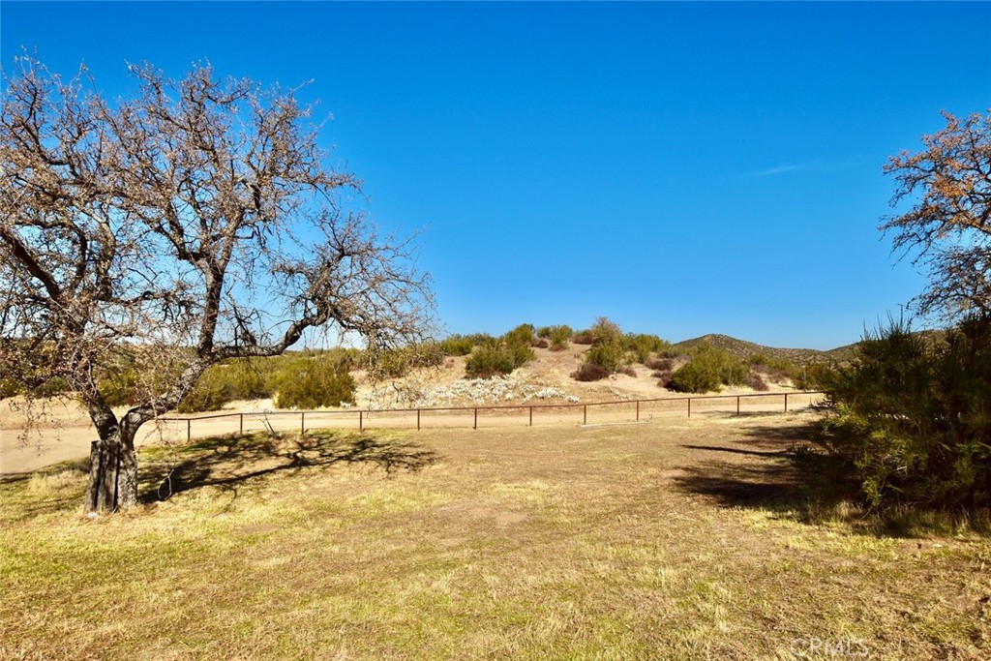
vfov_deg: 59.5
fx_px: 578
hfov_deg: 81.2
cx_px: 496
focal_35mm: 21
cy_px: 330
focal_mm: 14
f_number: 11
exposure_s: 1/500
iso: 320
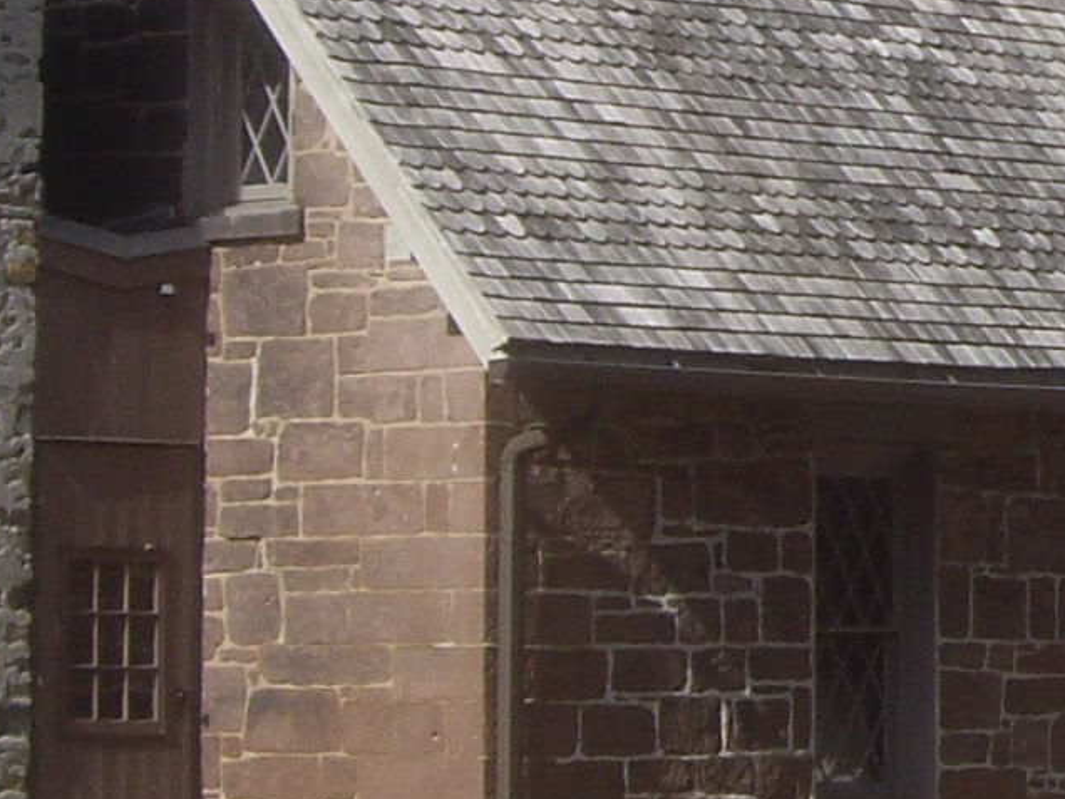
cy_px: 55
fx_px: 6707
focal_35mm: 218
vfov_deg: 6.8
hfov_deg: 8.8
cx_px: 1723
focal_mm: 7.9
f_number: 2.8
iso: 64
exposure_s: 1/640
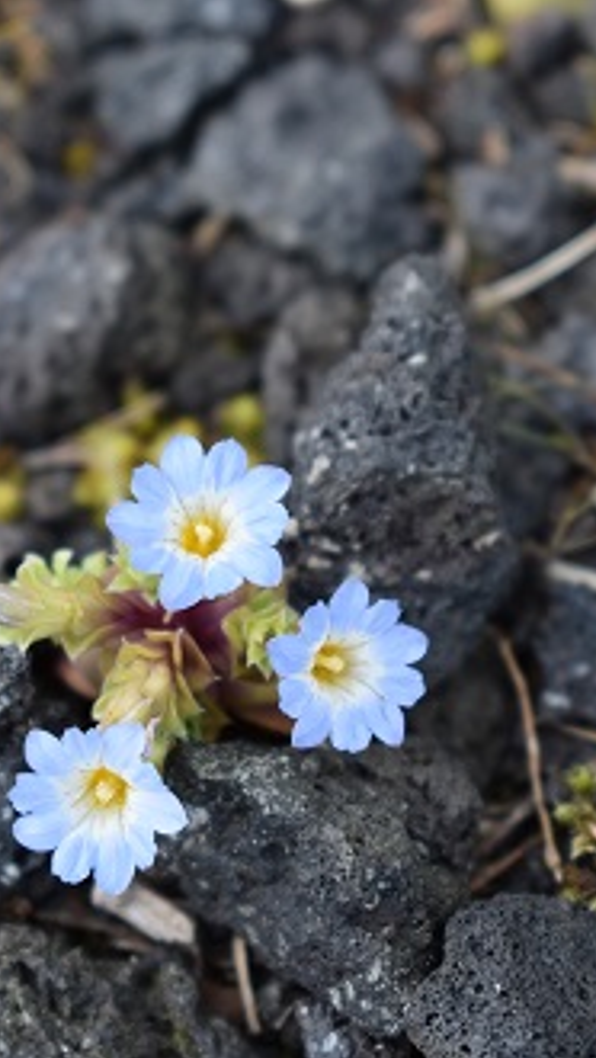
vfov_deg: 16.4
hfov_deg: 9.3
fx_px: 3669
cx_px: 247
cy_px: 527
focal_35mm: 131
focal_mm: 55
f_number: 5.6
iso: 320
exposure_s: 1/250
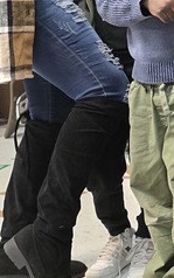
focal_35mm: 105
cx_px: 330
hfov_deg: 11.4
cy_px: 36
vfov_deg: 19.5
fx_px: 796
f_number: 1.7
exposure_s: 1/120
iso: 1000
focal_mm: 6.3
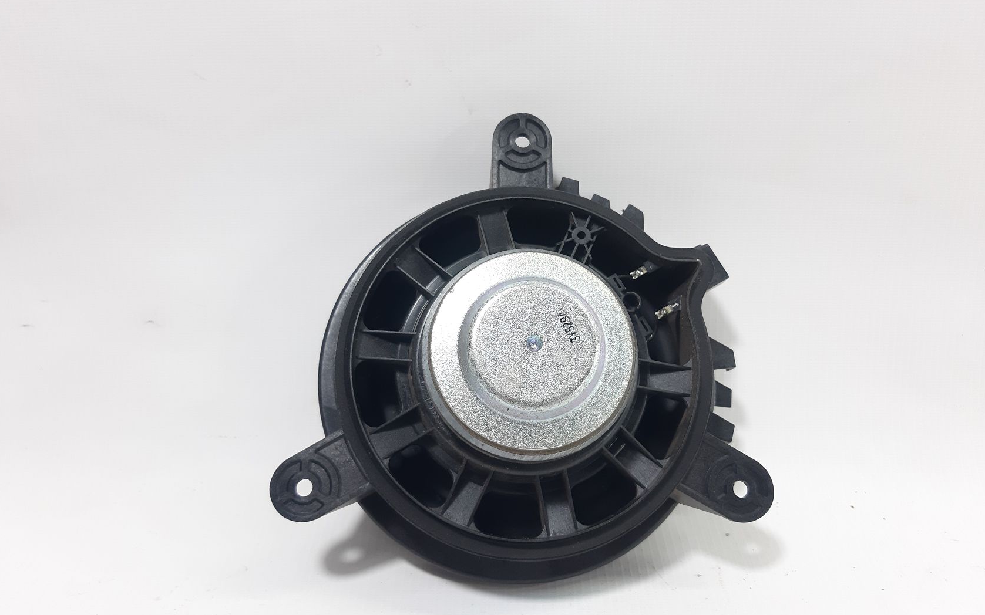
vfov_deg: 43.1
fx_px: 778
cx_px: 490
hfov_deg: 64.6
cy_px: 330
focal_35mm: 29
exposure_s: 1/50
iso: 64
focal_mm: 3.93
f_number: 1.7
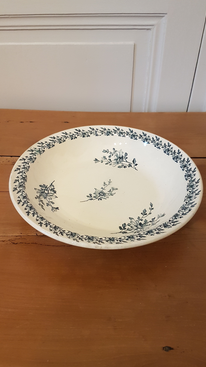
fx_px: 282
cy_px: 185
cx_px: 109
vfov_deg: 66.1
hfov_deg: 40.2
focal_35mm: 29
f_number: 1.7
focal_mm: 4.2
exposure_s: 1/33
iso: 200
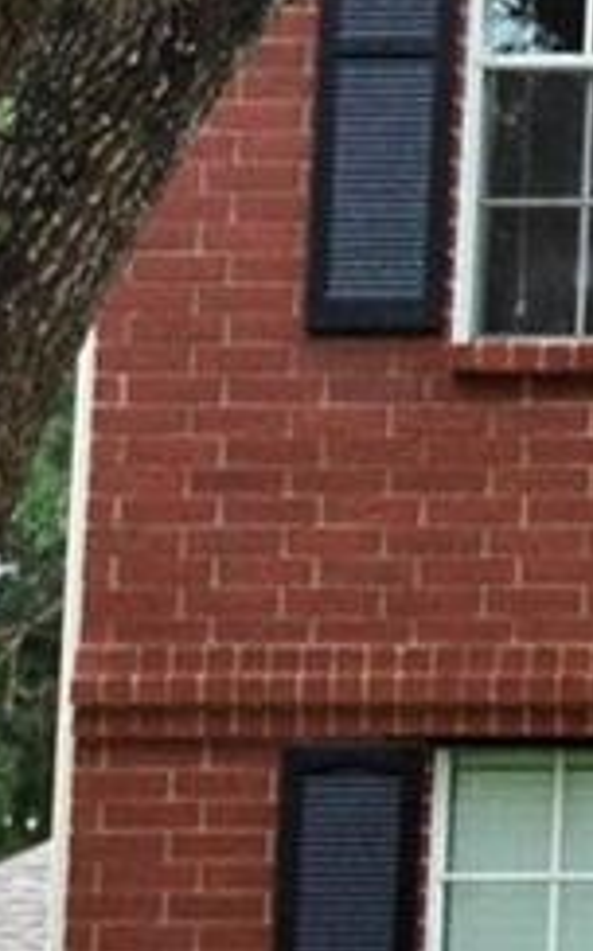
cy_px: 622
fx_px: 5658
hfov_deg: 5.1
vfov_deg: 9.6
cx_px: 2696
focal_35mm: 218
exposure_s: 1/100
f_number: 6.3
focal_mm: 17
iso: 1000
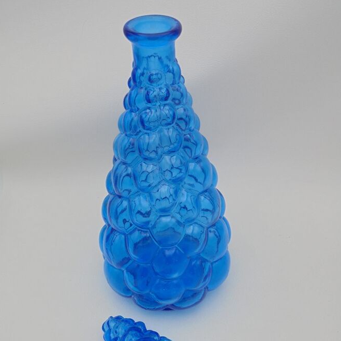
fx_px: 390
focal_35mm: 35
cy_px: 226
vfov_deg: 46.5
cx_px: 172
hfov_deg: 47.2
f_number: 3.7
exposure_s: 1/60
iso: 100
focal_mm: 5.3
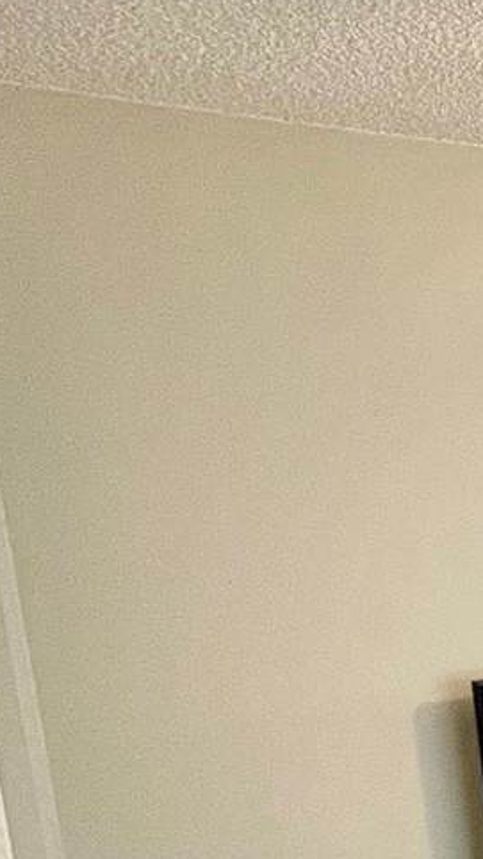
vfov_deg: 42.4
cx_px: 1087
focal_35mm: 47
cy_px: 647
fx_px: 1070
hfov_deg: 16.0
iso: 320
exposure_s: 1/60
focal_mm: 1.57
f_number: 1.8
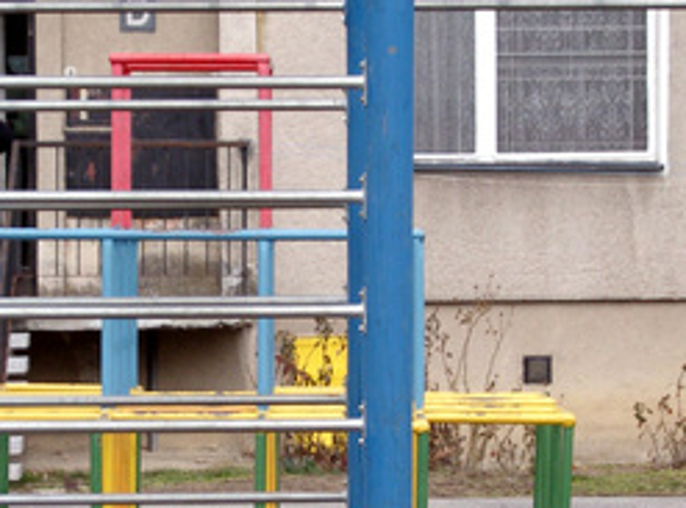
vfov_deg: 7.6
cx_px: 333
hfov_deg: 10.2
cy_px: 384
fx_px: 3828
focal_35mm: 194
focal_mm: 17.7
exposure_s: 1/640
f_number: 4.2
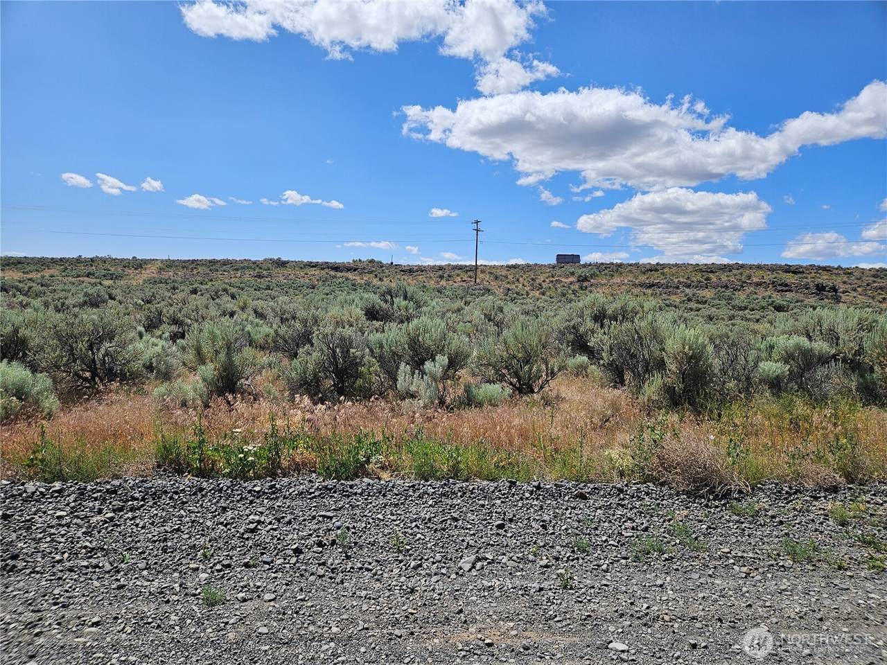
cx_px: 444
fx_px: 589
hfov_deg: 73.9
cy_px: 332
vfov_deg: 58.9
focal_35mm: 23
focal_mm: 5.4
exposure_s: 1/3246
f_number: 1.8
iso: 25
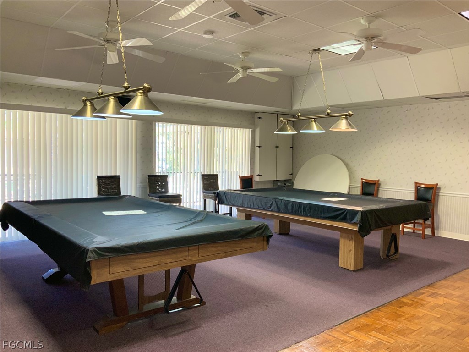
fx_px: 393
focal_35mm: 29
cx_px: 234
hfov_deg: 61.7
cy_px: 176
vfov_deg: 48.2
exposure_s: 1/60
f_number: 1.8
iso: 100
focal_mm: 3
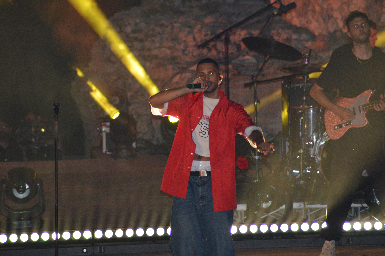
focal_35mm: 255
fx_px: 2725
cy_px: 128
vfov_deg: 5.4
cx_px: 192
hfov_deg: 8.1
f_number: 4.8
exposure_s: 1/200
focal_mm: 170
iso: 1600
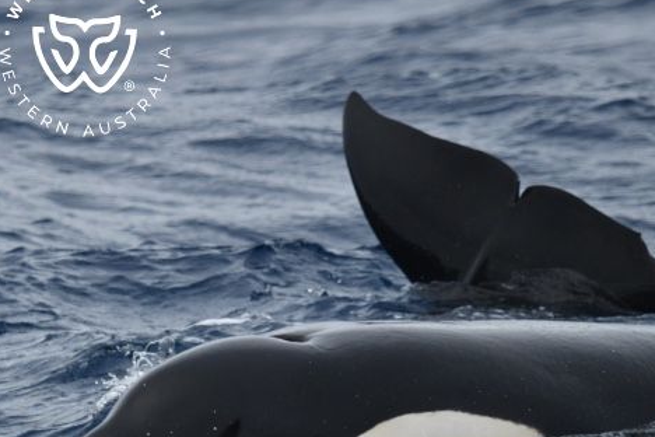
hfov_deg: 2.0
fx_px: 18666
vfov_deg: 1.3
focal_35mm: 1026
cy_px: 331
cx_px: 554
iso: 1100
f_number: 6.3
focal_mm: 600
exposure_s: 1/8000
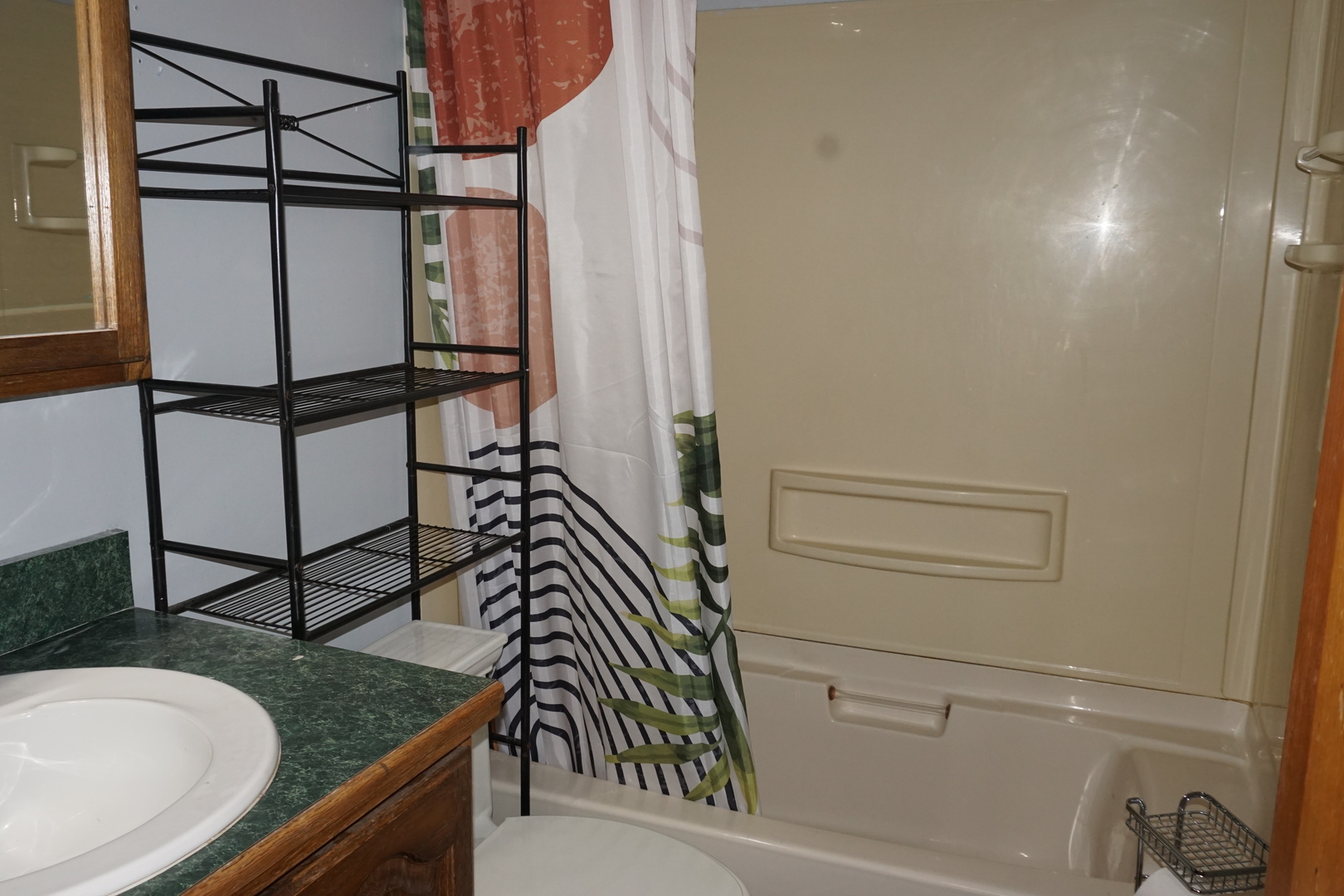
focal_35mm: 28
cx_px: 672
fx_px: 1064
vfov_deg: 45.7
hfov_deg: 64.6
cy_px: 448
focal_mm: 19
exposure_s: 1/60
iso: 800
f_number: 7.1
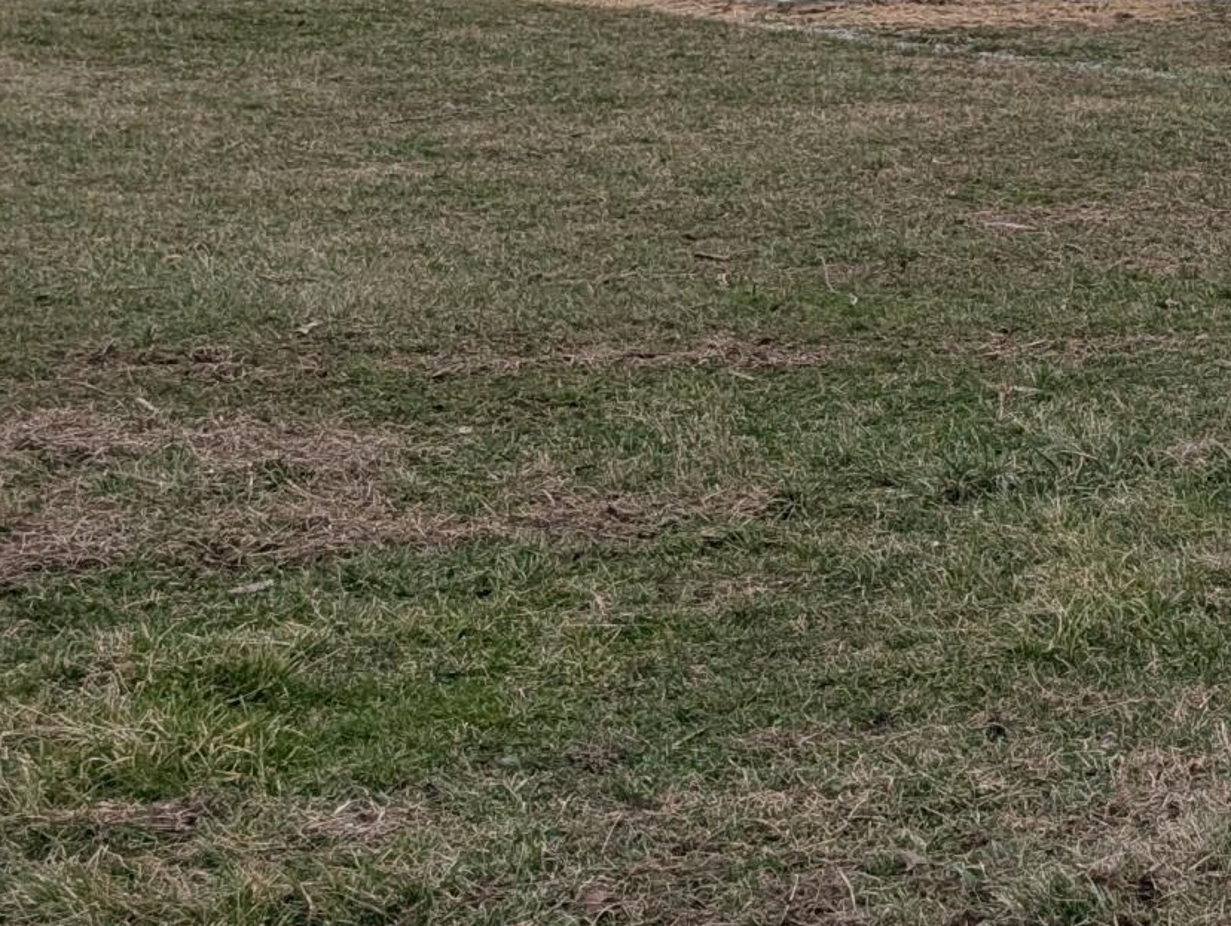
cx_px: 2223
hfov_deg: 17.9
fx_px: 3097
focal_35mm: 87
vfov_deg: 16.9
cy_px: 199
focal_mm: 6.9
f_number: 1.68
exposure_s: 1/153
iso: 104
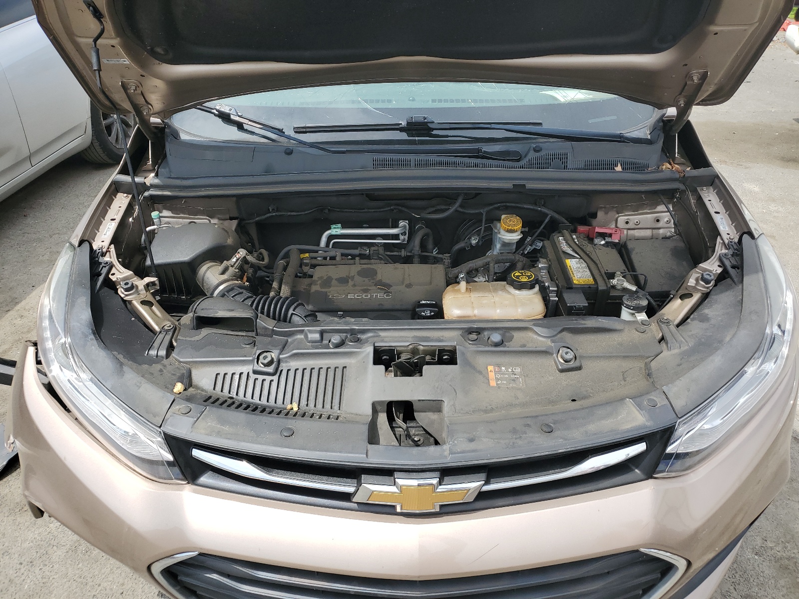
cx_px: 400
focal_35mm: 26
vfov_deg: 53.1
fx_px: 600
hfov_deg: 67.3
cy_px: 300
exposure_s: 1/1667
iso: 50
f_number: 1.5
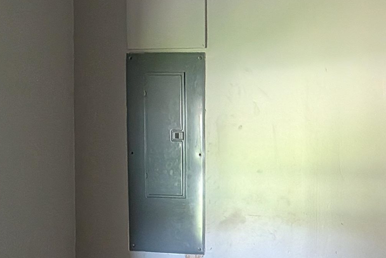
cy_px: 230
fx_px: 815
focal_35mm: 76
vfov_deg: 17.7
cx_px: 521
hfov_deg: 23.2
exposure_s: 1/132
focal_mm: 4.53
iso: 1121
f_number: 1.7
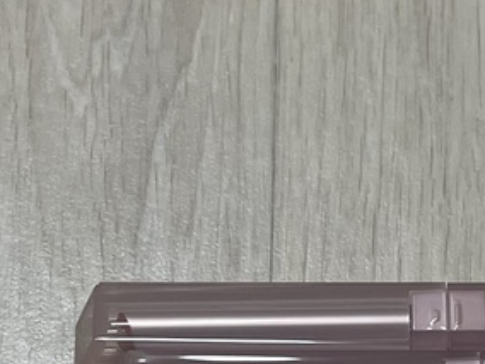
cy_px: 357
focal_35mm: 55
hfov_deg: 32.8
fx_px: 771
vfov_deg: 25.4
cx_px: 453
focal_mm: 4.2
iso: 125
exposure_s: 1/120
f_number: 1.6
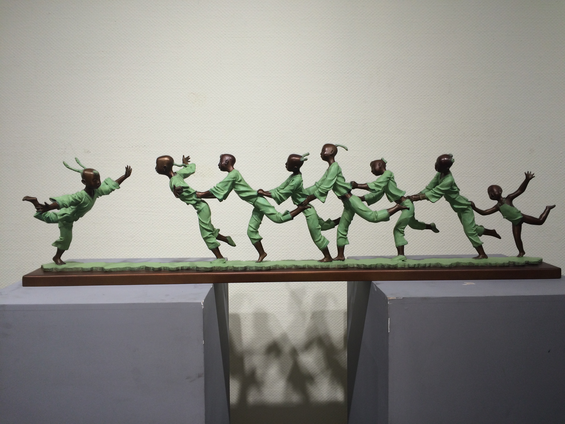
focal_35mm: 29
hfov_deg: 61.7
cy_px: 212
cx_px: 282
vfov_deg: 48.2
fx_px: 473
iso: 32
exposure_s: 1/39
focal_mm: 4.15
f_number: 2.2
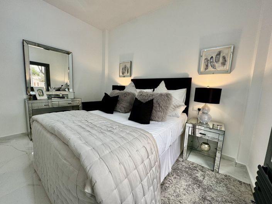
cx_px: 136
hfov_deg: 102.1
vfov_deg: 85.6
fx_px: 110
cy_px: 102
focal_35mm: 14
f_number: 2.2
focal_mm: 2.22
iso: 100
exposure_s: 1/99
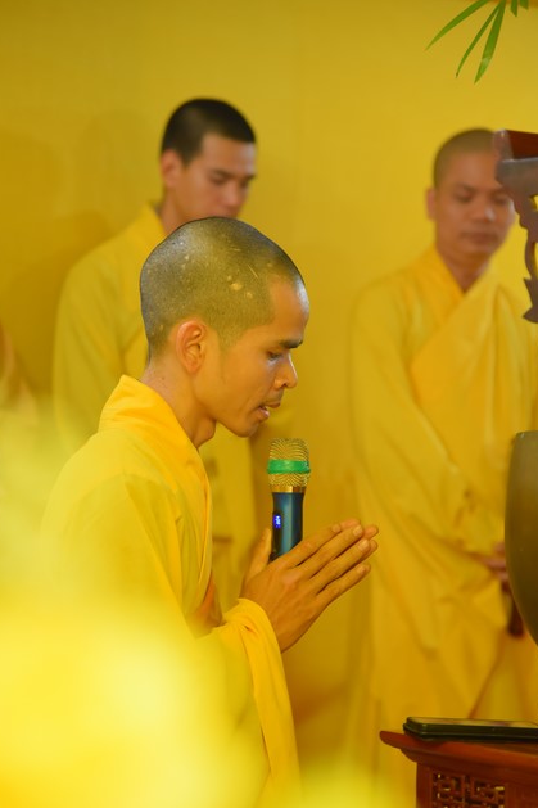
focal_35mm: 124
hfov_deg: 11.0
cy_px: 414
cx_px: 269
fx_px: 2781
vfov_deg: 16.5
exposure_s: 1/80
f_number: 4.5
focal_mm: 120
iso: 1000
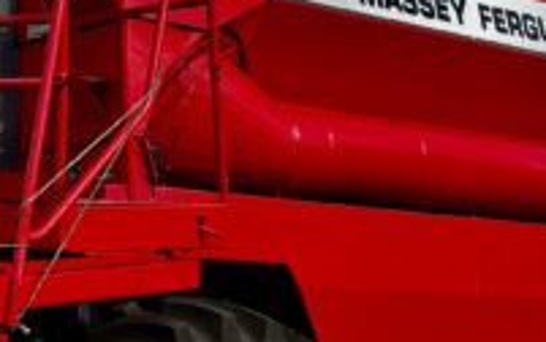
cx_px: 84
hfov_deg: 21.1
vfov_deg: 13.5
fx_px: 1445
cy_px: 155
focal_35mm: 97
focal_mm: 6.86
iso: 80
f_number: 1.78
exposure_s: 1/2299
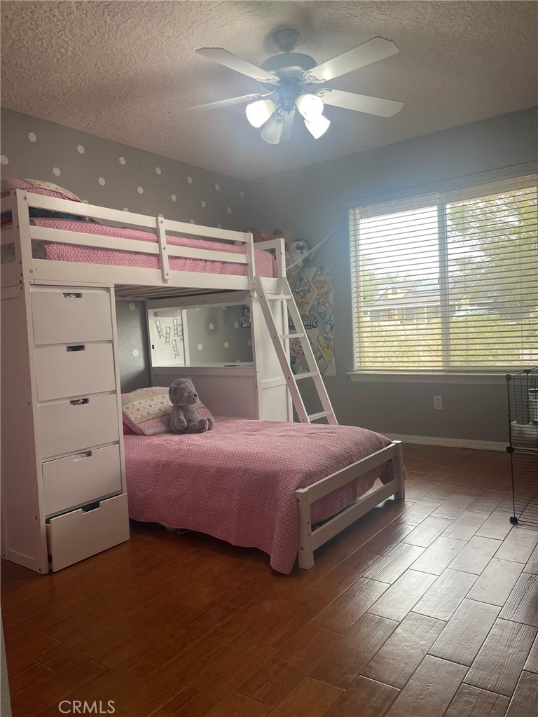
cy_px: 358
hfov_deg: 54.9
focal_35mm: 25
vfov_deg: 69.4
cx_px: 269
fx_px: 518
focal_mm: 5.1
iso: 64
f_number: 1.6
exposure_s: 1/120
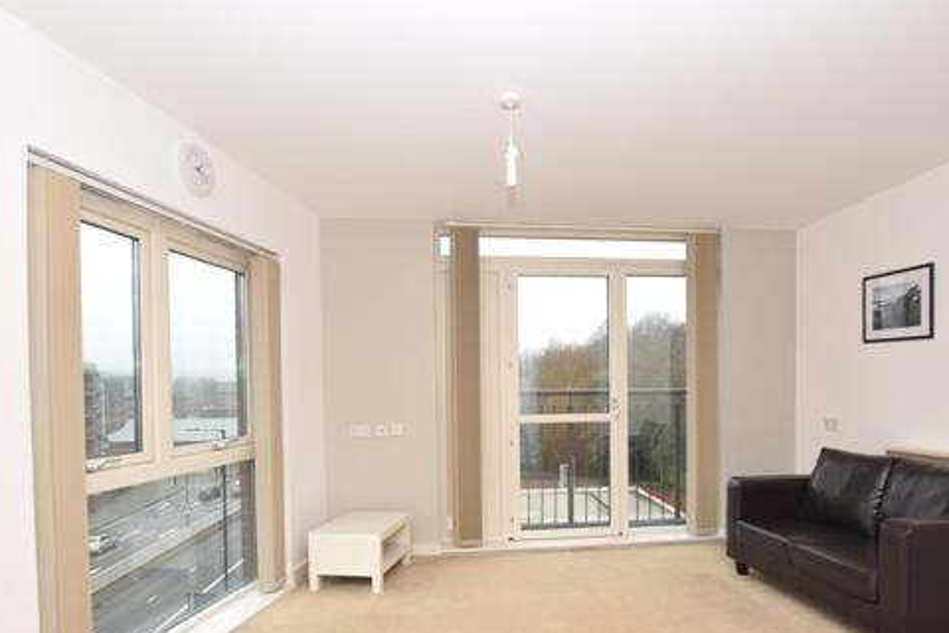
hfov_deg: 83.8
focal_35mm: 20
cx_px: 510
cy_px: 401
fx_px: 527
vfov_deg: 61.0
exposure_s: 1/125
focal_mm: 10
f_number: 5.6
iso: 360
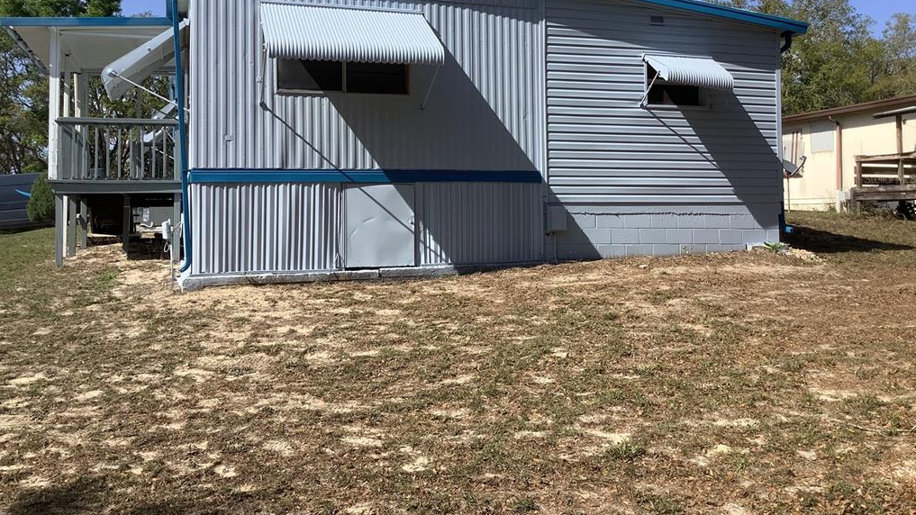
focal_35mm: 34
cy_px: 178
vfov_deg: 34.4
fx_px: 826
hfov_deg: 58.0
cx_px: 458
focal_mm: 3.3
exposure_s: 1/1335
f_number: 2.4
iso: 25
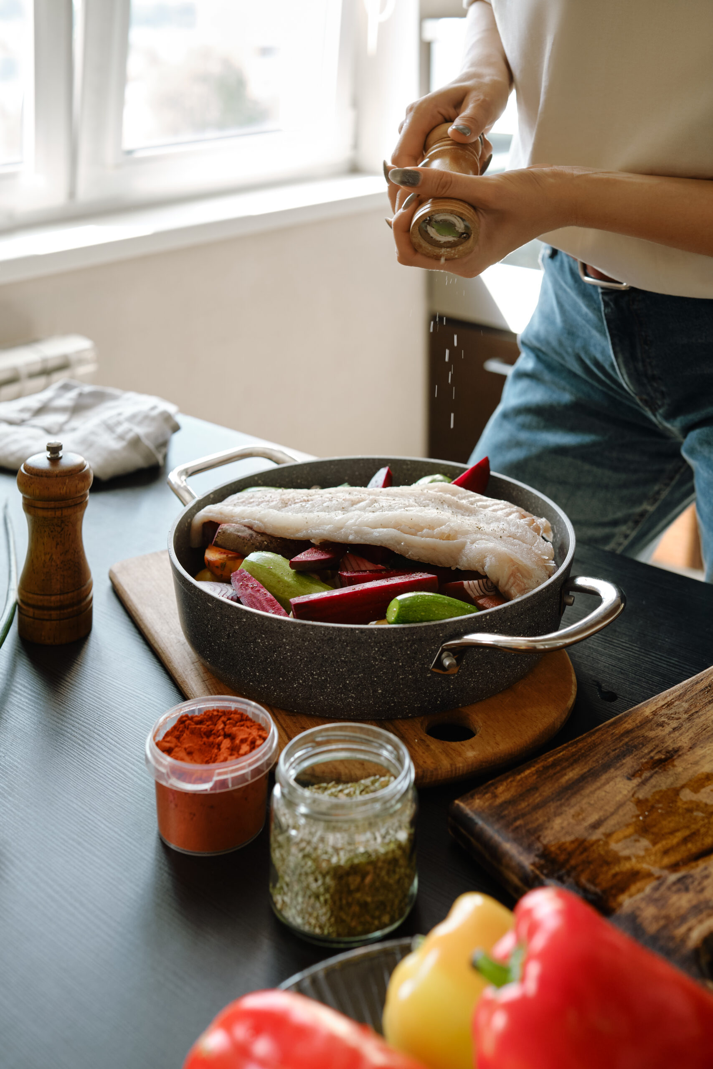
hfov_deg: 32.6
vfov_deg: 47.4
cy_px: 534
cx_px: 356
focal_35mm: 41
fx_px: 1218
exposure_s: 1/160
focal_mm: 27
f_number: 2.5
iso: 400
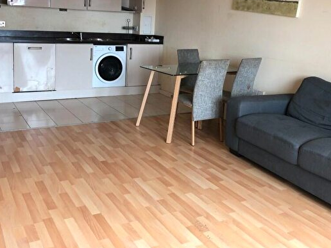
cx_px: 138
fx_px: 363
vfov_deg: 37.4
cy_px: 86
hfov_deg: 48.8
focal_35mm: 38
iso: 32
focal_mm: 3.99
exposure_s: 1/20
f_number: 1.8
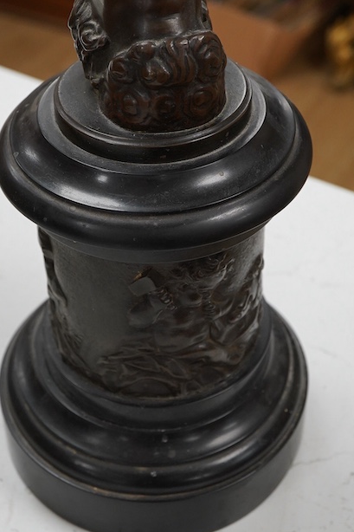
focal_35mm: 66
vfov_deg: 30.5
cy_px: 237
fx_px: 974
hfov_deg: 20.6
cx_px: 156
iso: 1250
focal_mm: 30
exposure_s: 1/160
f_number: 9
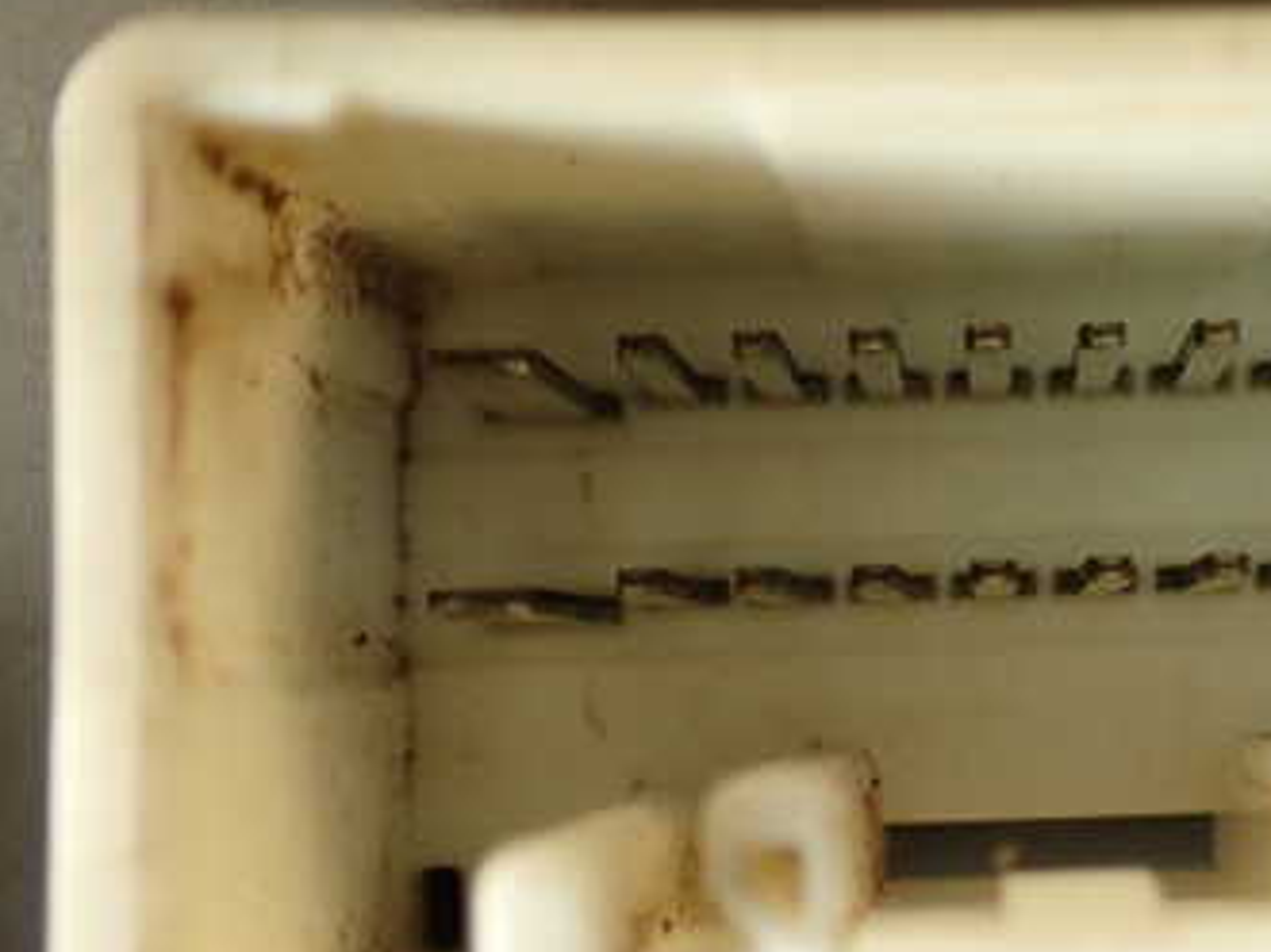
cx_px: 1052
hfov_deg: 32.2
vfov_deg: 25.2
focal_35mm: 58
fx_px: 2129
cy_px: 476
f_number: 2.4
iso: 125
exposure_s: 1/60
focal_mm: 5.79
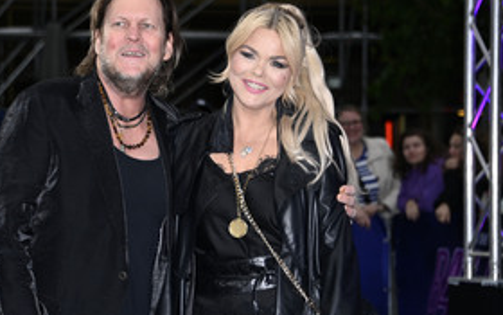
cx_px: 193
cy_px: 209
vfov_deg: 6.6
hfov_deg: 10.5
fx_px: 2742
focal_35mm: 200
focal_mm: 122
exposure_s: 1/200
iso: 320
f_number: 5.6
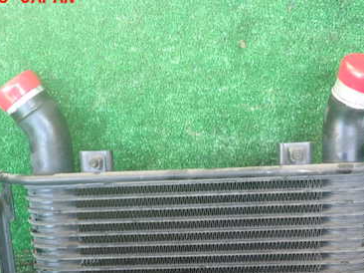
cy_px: 208
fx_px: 431
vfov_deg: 34.3
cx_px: 192
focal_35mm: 41
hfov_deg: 45.8
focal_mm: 4.5
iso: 200
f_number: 2
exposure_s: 1/50
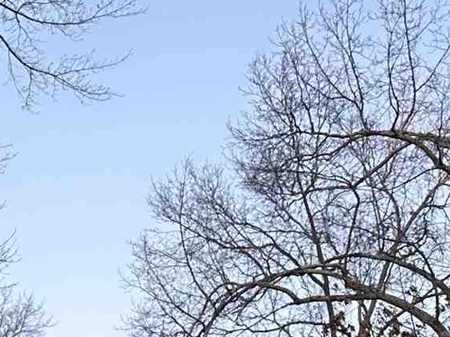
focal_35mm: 130
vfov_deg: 10.0
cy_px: 796
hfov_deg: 14.7
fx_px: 1690
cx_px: -79
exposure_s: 1/262
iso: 80
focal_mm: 6.86
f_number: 1.78
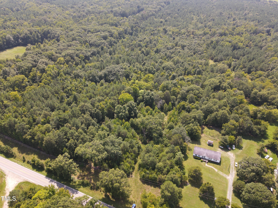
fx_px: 193
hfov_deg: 71.6
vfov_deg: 56.8
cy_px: 104
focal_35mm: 24
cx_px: 139
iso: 190
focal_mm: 4.5
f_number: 2.8
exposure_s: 1/15
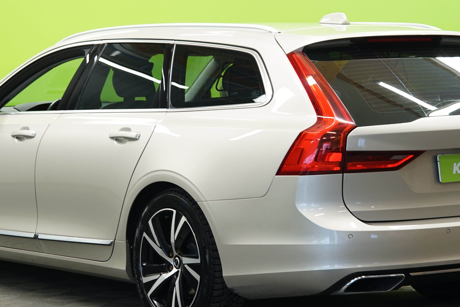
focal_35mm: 127
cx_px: 232
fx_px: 1623
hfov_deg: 16.1
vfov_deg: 10.8
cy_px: 124
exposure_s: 1/15
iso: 500
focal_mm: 71
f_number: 5
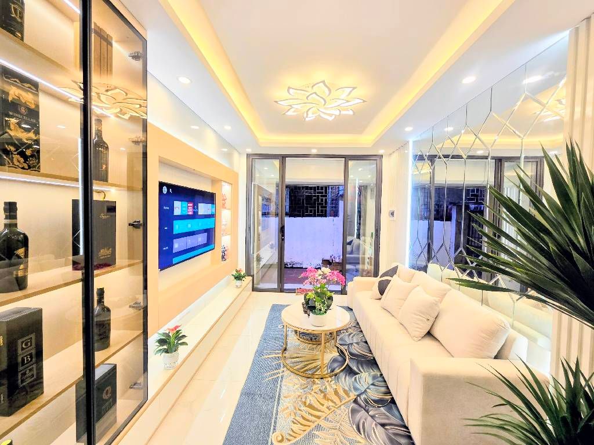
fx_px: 223
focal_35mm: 13
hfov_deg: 106.2
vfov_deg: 89.9
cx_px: 297
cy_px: 222
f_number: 2.2
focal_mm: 2.2
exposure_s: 1/50
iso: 80
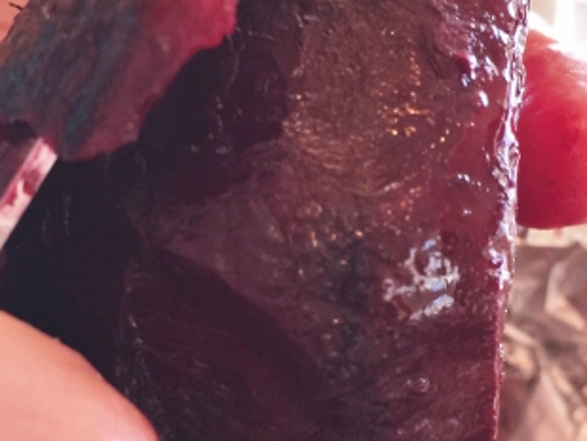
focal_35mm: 60
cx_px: 431
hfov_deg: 31.7
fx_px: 1018
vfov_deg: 24.3
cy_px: 312
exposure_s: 1/40
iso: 32
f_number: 2.2
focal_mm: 4.15
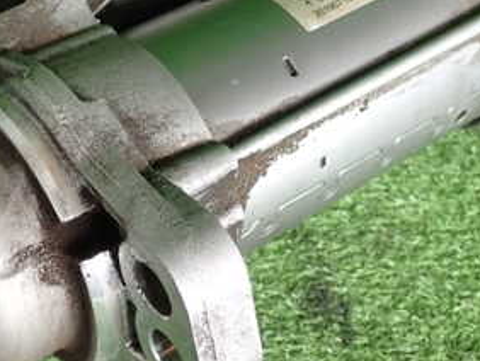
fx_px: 944
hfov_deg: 28.2
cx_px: 140
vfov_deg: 21.6
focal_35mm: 68
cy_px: 121
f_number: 2.4
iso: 200
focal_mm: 5.79
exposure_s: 1/80
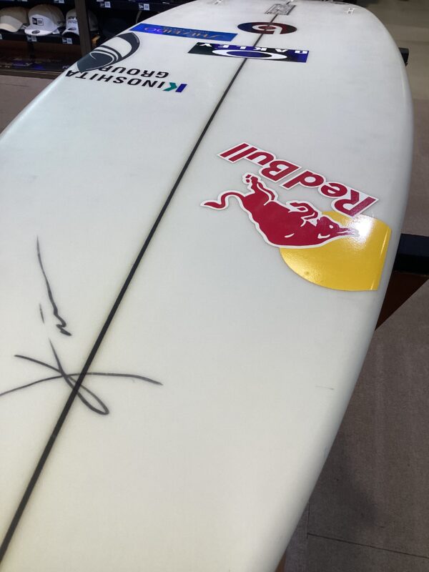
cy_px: 286
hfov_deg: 45.4
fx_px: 512
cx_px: 214
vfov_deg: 58.4
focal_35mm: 31
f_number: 2.4
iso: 64
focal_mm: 3.3
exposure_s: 1/100
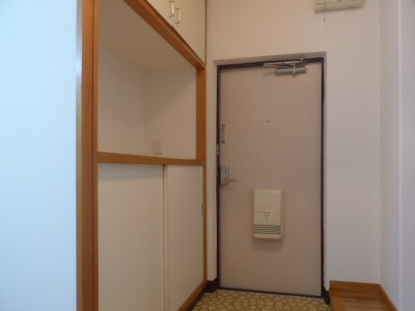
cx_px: 236
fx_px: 276
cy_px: 172
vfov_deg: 58.7
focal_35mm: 23
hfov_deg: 73.6
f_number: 2.8
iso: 100
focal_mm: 3.58
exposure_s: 1/10
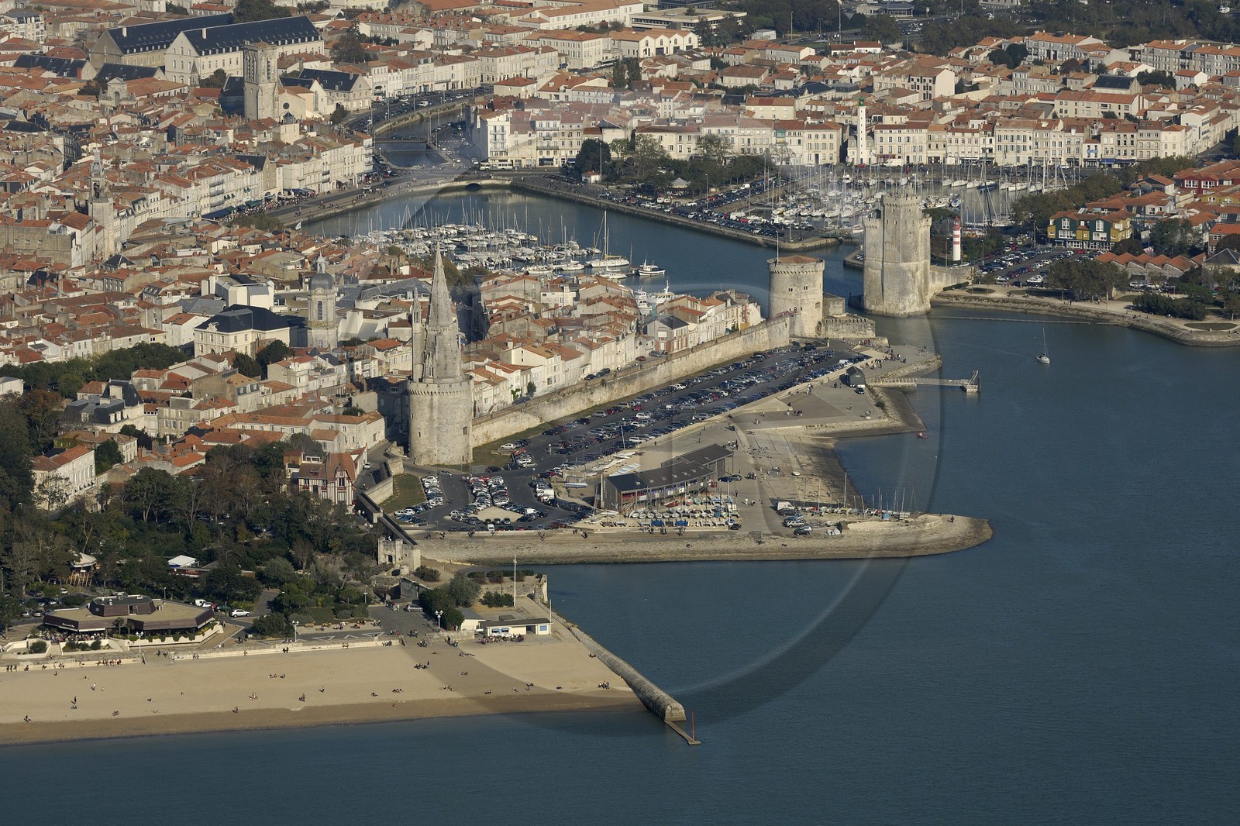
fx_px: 5424
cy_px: 413
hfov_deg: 13.0
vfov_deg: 8.7
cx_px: 620
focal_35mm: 158
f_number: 5
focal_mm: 105
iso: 100
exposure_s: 1/800
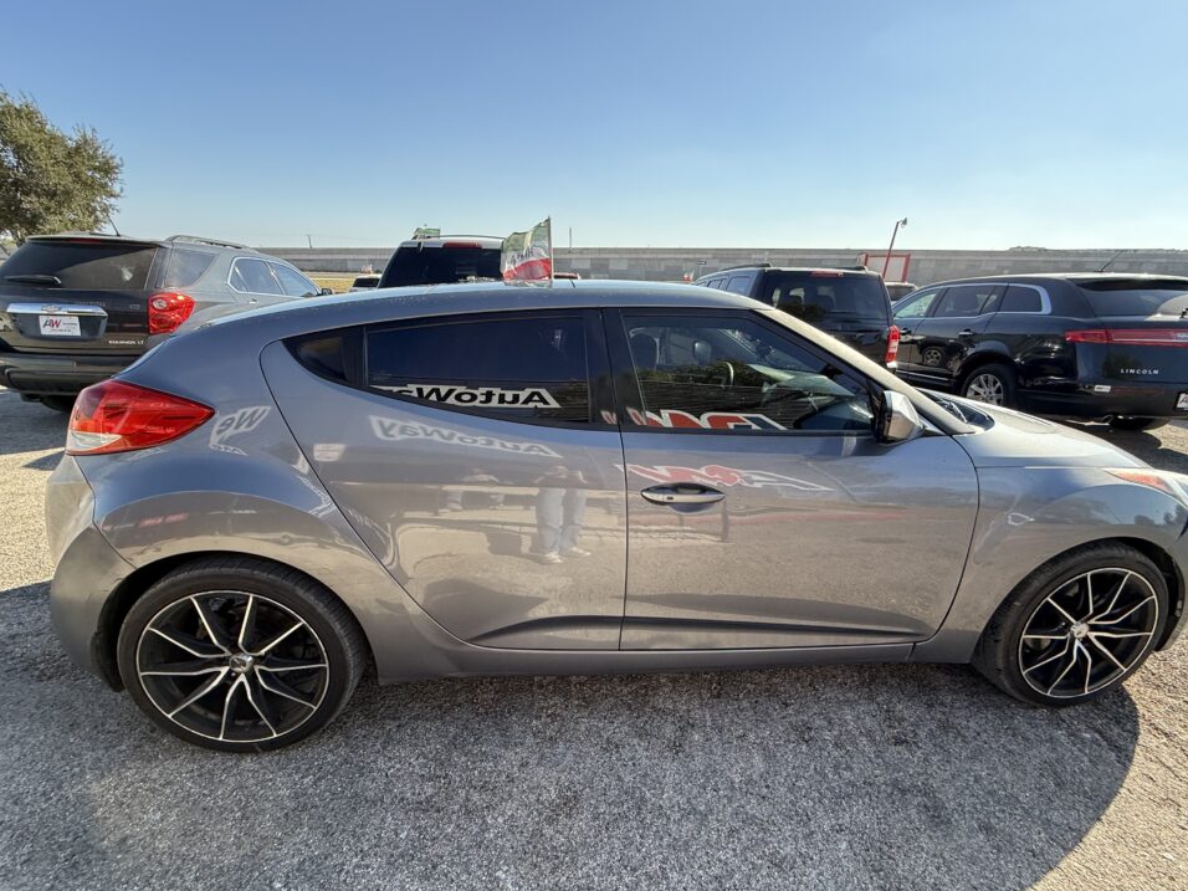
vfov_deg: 81.7
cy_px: 445
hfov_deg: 98.2
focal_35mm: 15
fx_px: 515
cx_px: 598
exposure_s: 1/535
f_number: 2.2
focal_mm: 2.22
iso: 64
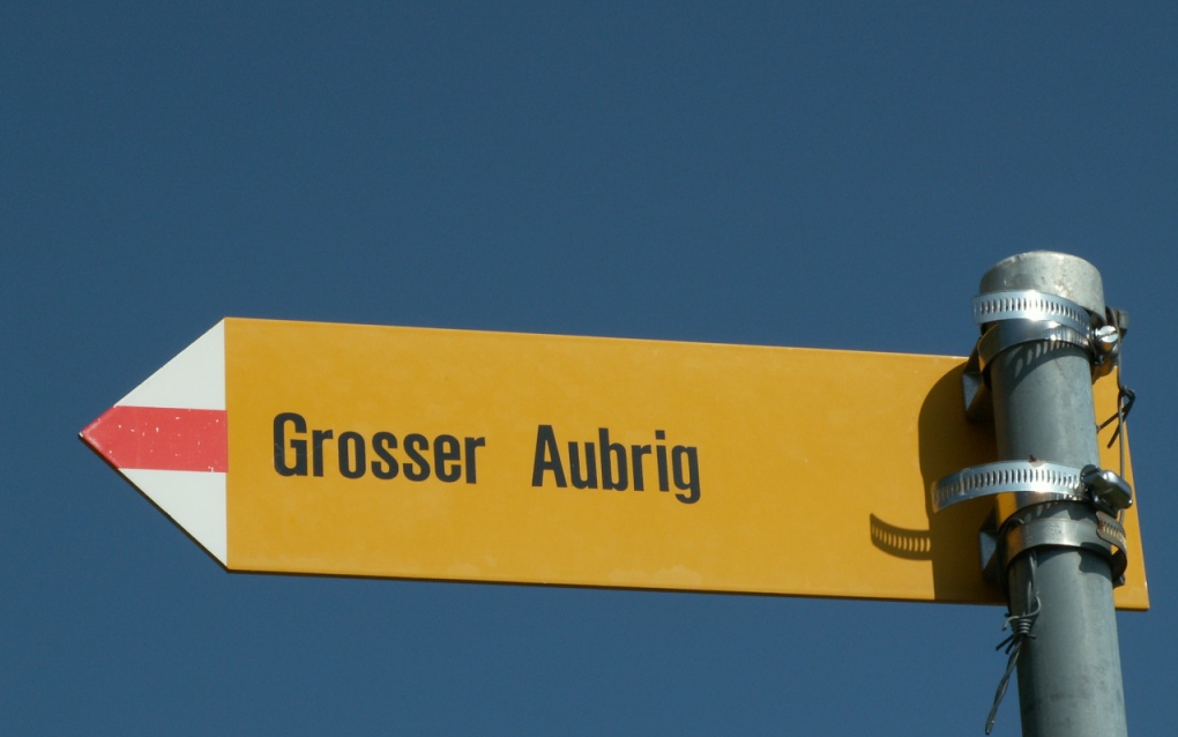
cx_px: 588
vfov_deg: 9.9
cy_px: 412
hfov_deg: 15.7
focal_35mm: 133
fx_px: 4271
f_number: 8
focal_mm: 20.39
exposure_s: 1/400
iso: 50
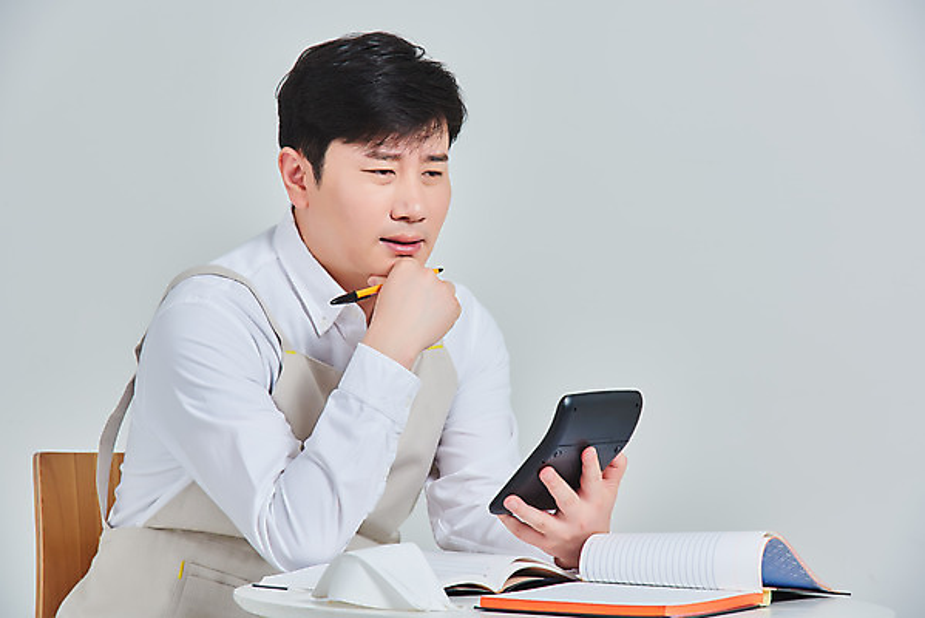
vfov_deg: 7.6
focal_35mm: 180
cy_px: 309
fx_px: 4627
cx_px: 462
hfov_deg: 11.4
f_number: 14
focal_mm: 180
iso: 100
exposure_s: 1/125
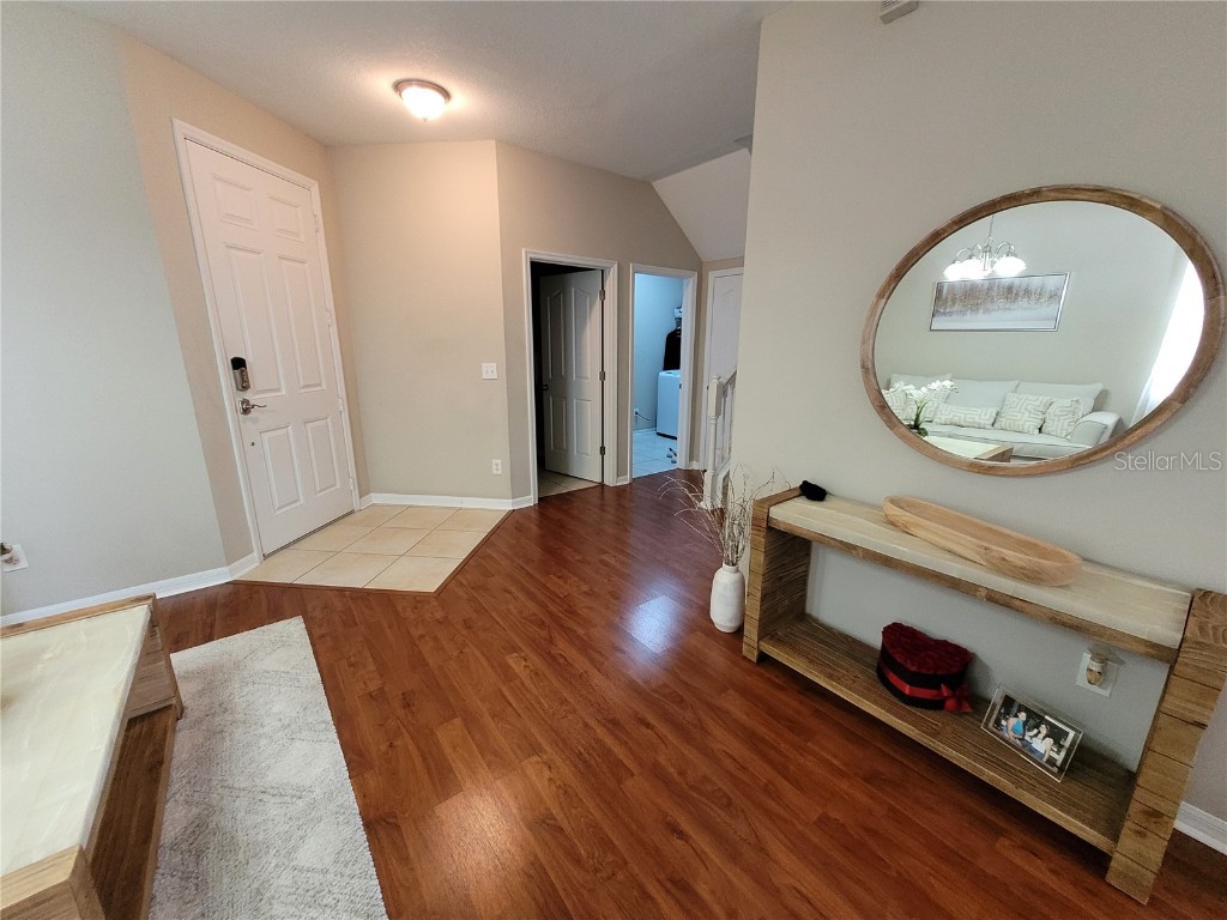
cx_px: 614
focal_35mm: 13
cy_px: 460
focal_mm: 1.74
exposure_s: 1/60
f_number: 2.2
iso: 400
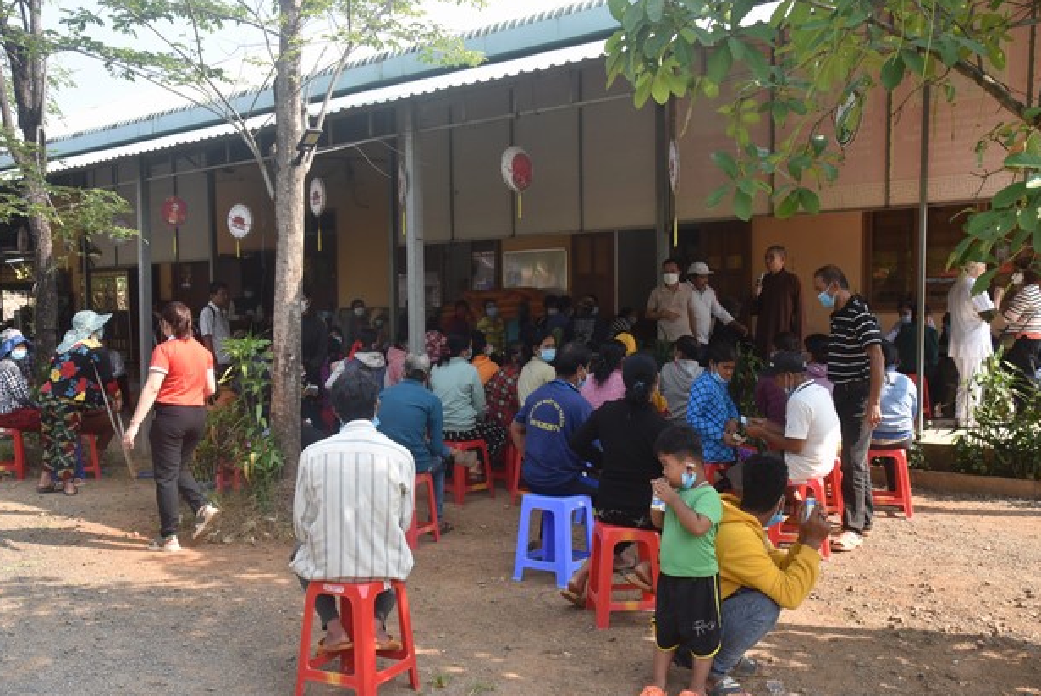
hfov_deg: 51.8
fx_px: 1071
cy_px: 347
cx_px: 499
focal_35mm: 37
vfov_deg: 36.0
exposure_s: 1/500
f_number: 11
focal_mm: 35
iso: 2000
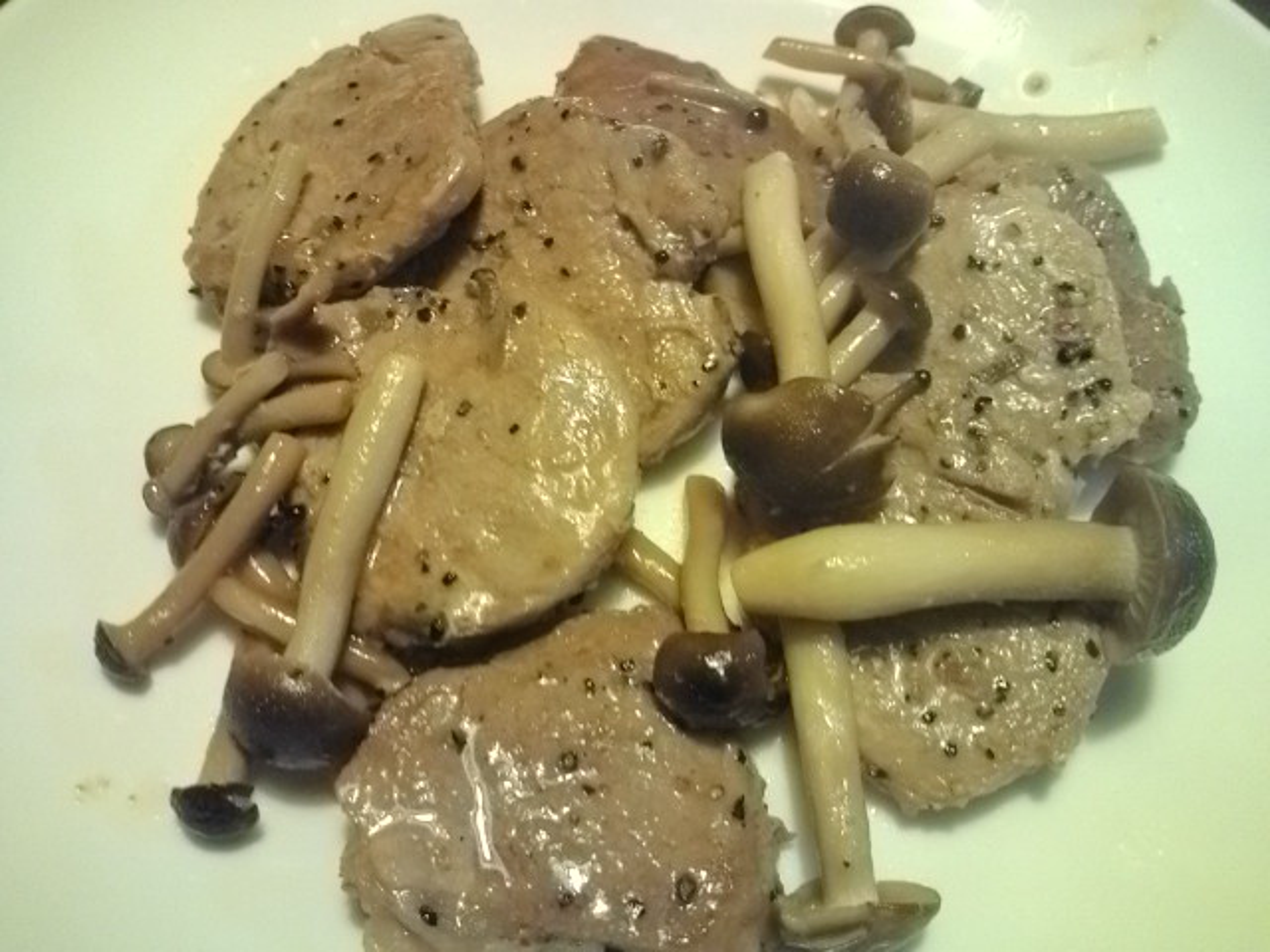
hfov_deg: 56.8
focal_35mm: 32
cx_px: 635
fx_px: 1174
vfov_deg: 44.2
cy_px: 476
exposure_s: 1/15.7
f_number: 2.8
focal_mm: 3.3
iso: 160
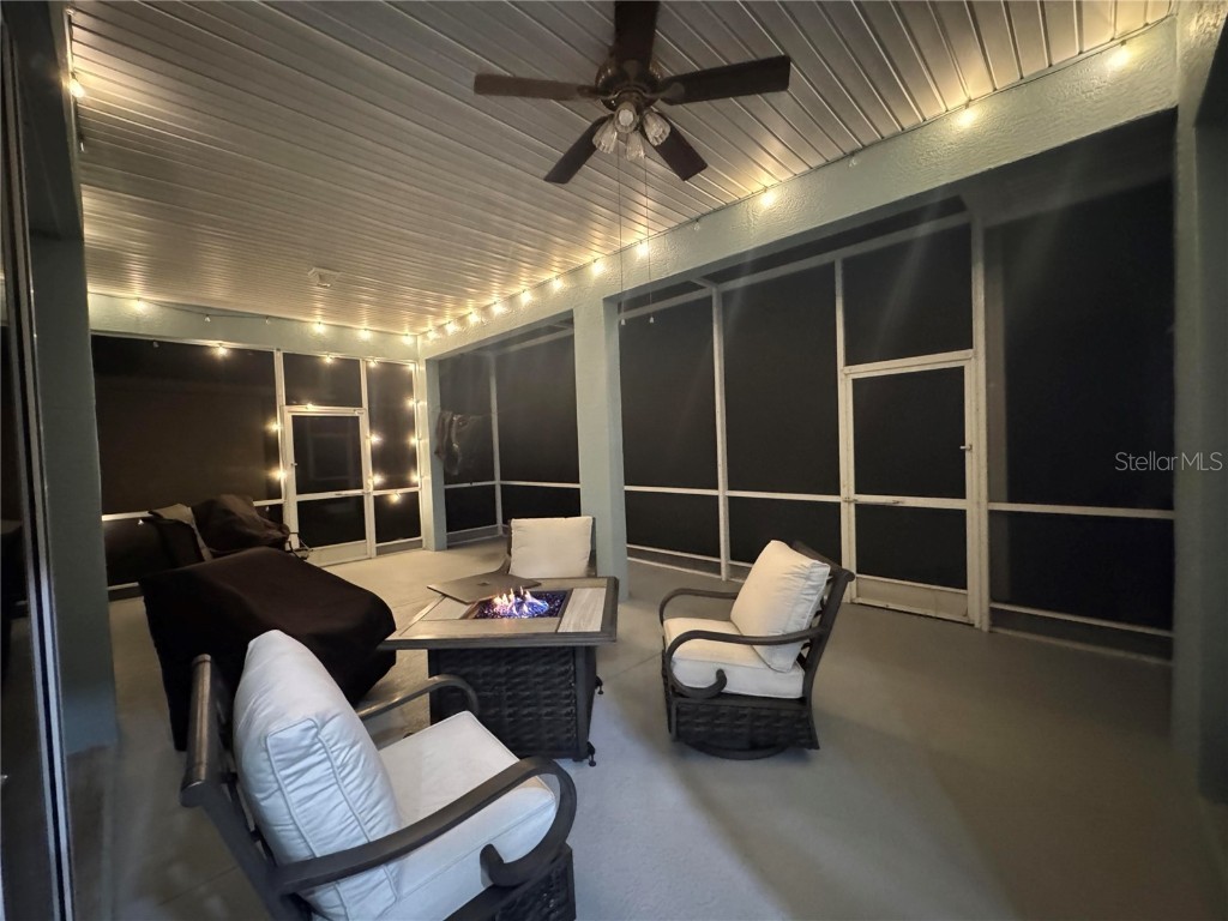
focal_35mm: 14
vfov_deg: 85.7
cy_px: 460
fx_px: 497
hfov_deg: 102.1
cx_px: 614
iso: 1600
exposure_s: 1/40
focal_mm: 2.22
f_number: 2.2
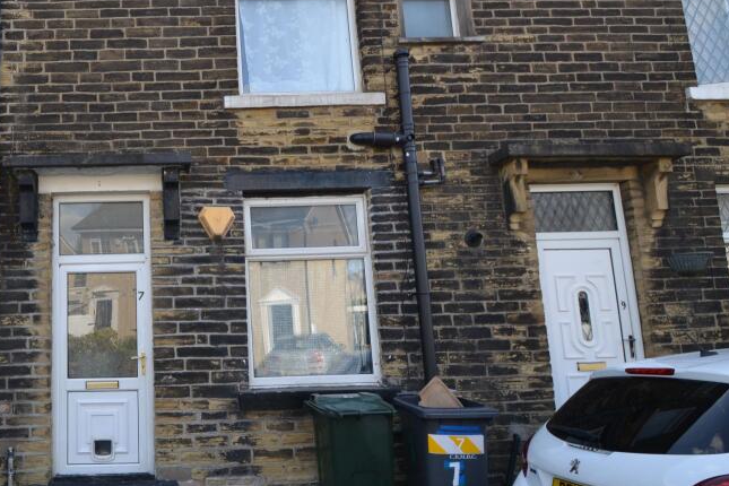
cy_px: 241
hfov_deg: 61.6
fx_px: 555
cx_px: 155
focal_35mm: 27
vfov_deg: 47.3
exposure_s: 1/125
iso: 160
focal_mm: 11.5
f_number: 5.6
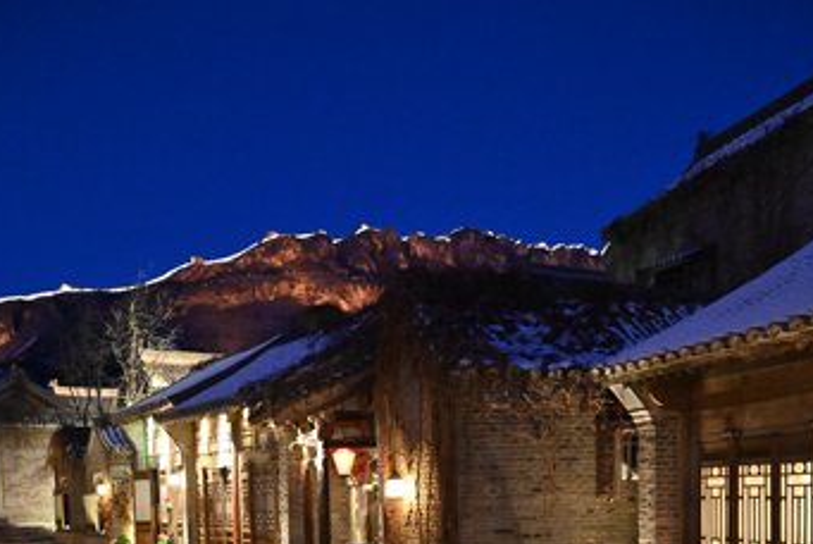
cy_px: 577
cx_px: 392
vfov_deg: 28.7
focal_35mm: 43
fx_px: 972
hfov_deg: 45.4
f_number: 4
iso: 8000
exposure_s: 1/25
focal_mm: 24
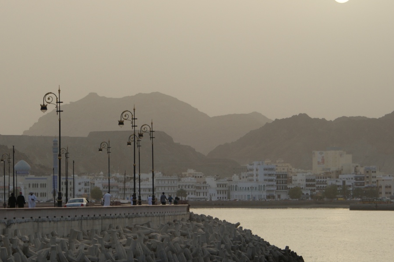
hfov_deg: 12.7
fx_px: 1761
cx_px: 83
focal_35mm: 161
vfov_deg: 8.5
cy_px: 170
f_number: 6.3
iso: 100
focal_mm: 60
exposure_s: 1/125
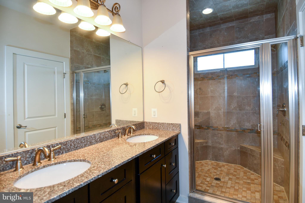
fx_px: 152
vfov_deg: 67.4
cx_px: 152
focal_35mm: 18
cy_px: 102
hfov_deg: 90.0
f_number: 4
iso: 220
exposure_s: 1/60
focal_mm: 12
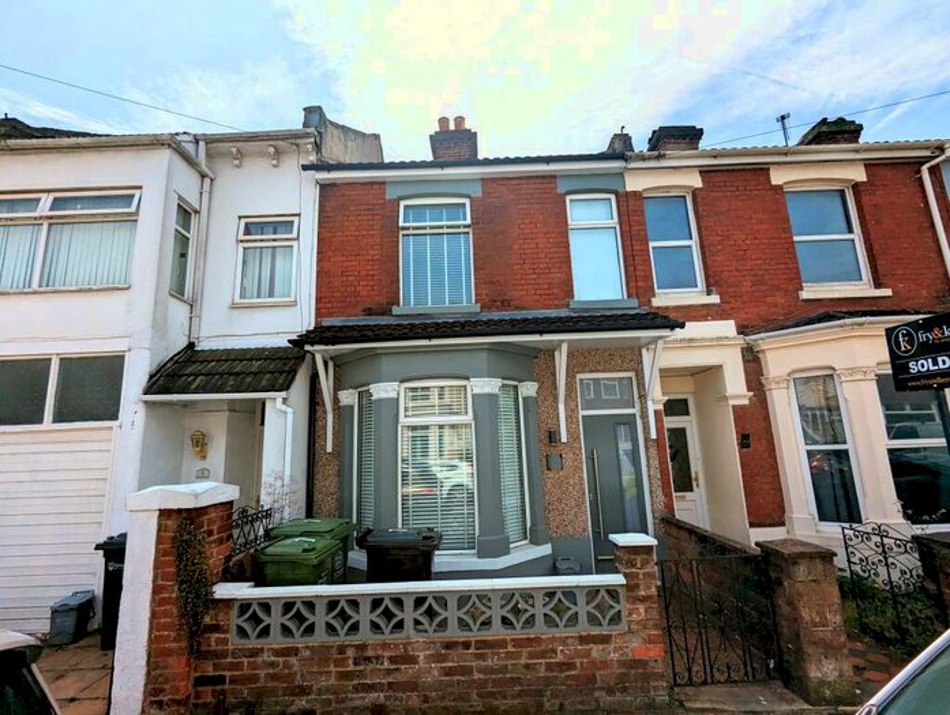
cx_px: 475
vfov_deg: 78.3
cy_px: 358
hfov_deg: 94.4
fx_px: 440
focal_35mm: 16
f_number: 2.2
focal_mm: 2.35
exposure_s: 1/7194
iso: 52
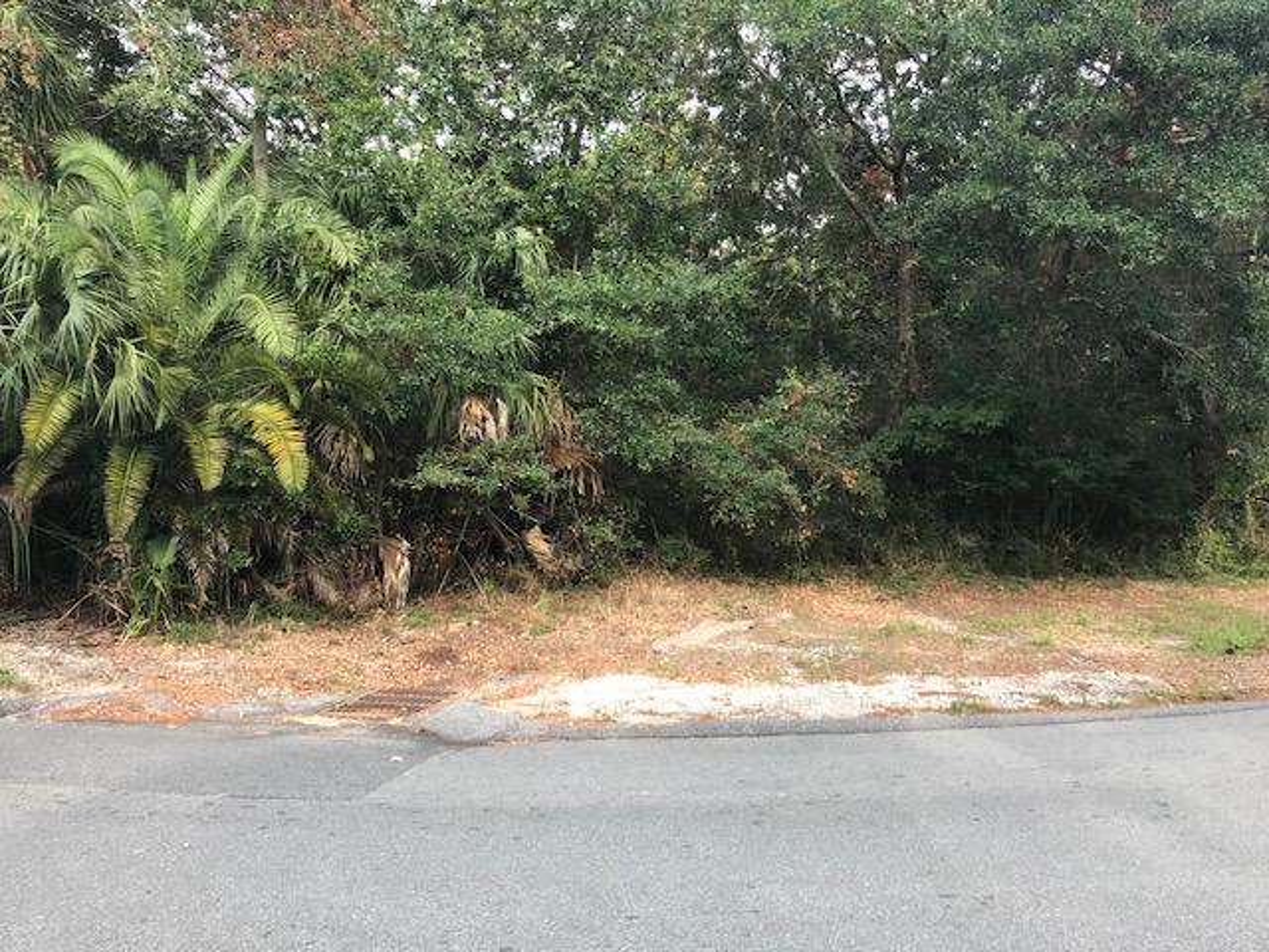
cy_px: 476
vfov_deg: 49.7
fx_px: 1026
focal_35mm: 28
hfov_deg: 63.4
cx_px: 634
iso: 20
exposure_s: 1/205
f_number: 1.8
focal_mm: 3.99
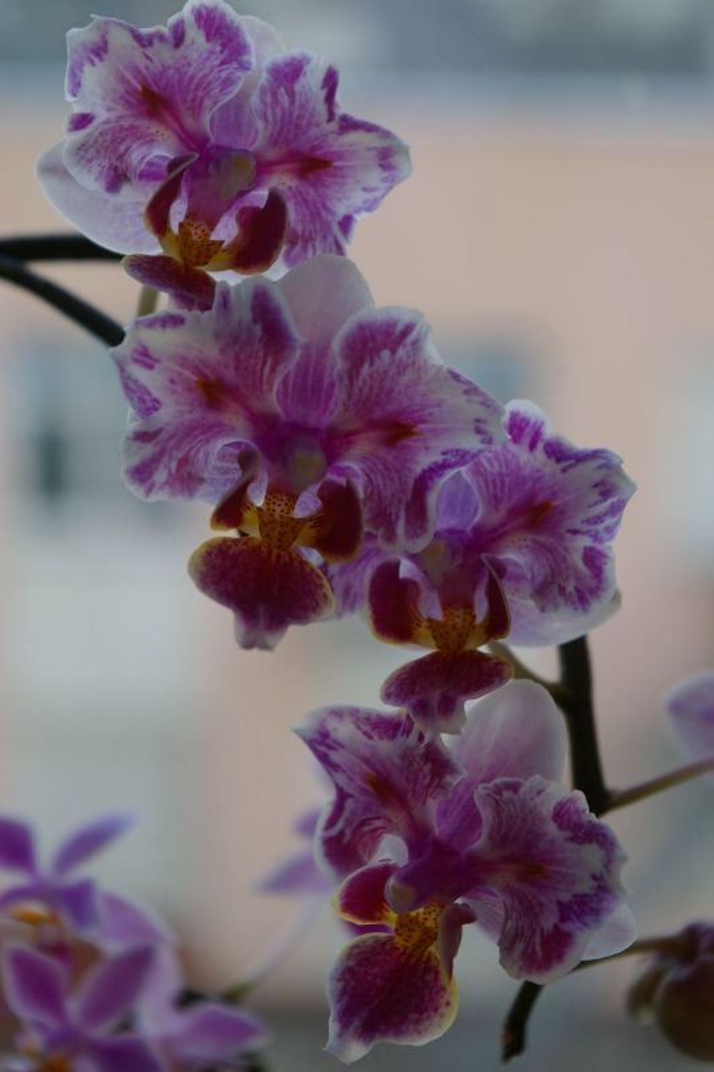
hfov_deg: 16.5
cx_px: 357
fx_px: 2456
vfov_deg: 24.6
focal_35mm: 82
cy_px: 536
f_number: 8
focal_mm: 55
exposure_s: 1/90
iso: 400
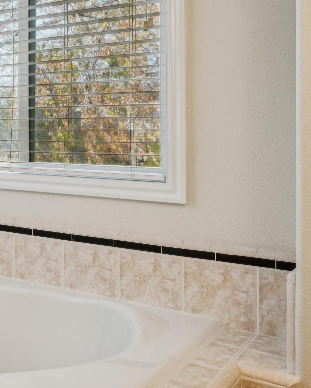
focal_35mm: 50
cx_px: -136
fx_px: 578
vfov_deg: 36.8
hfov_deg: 24.5
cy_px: 134
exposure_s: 1/15
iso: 400
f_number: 13
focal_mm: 22.1
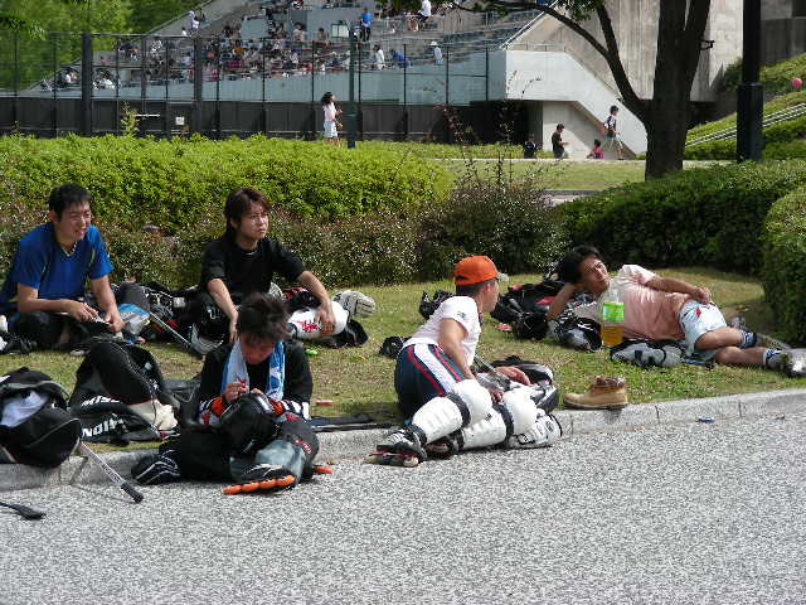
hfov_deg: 13.3
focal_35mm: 148
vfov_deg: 10.0
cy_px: 302
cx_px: 403
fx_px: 3446
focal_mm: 24.7
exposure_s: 1/291
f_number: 4
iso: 50
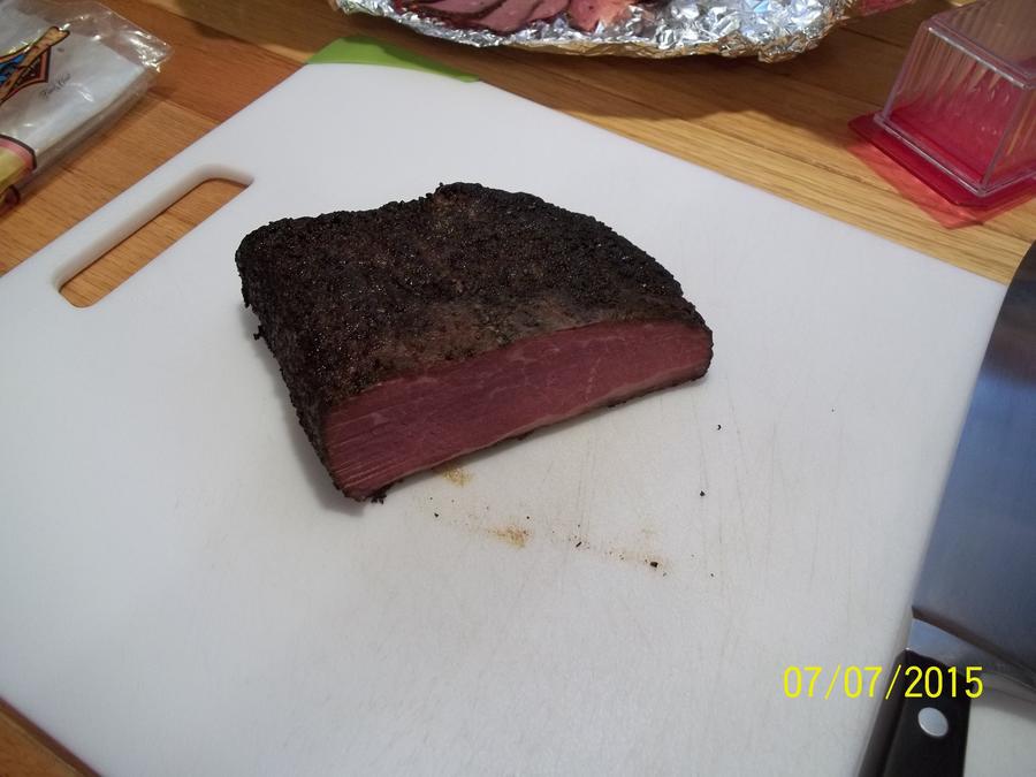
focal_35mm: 32
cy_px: 388
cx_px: 518
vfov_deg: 44.2
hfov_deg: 56.8
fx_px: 958
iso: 127
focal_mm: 5.7
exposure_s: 1/30
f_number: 2.9
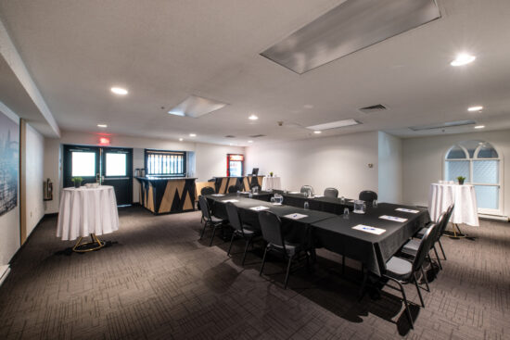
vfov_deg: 81.2
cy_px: 170
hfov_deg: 104.2
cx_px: 255
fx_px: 198
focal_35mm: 14
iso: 100
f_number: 11
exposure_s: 10
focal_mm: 14
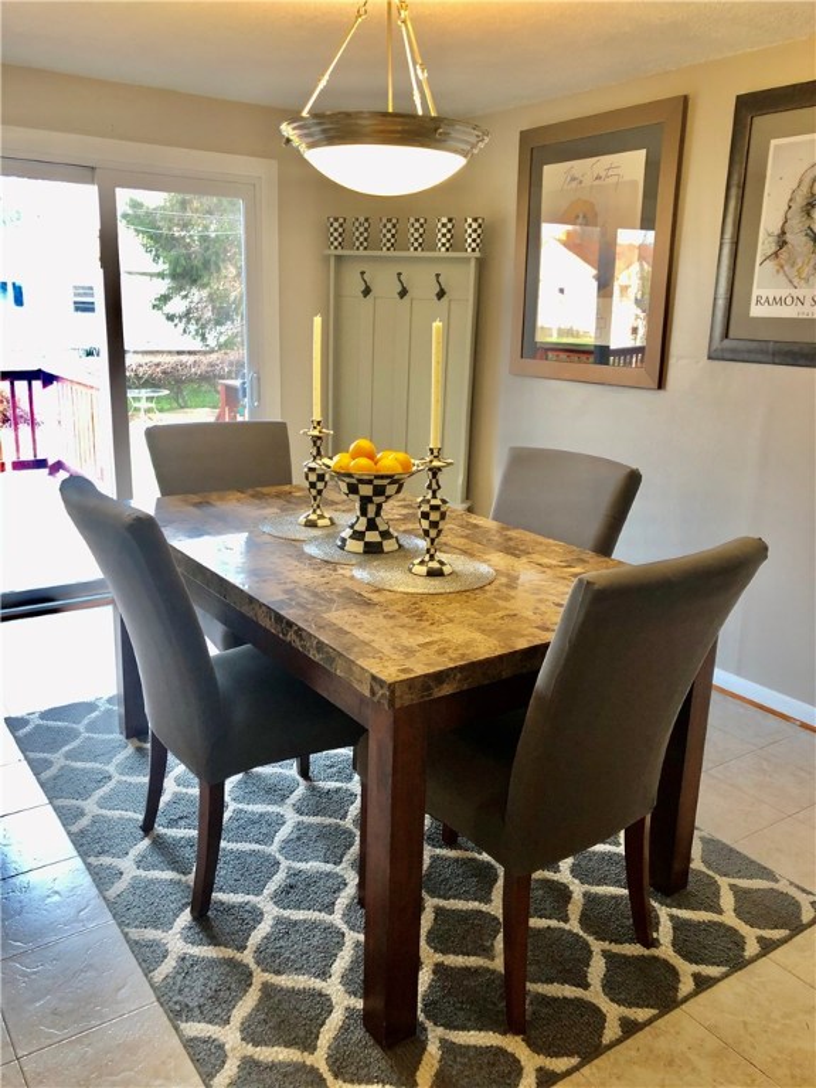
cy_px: 544
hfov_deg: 49.7
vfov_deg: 63.4
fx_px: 880
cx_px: 408
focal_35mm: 28
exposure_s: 1/24
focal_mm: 3.99
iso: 40
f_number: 1.8
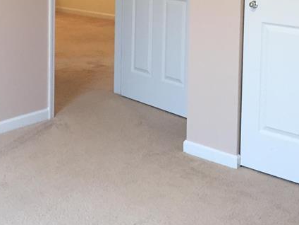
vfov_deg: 20.0
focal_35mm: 70
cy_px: -29
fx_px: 605
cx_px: 92
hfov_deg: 27.5
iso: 100
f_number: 2.2
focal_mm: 4.15
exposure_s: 1/30
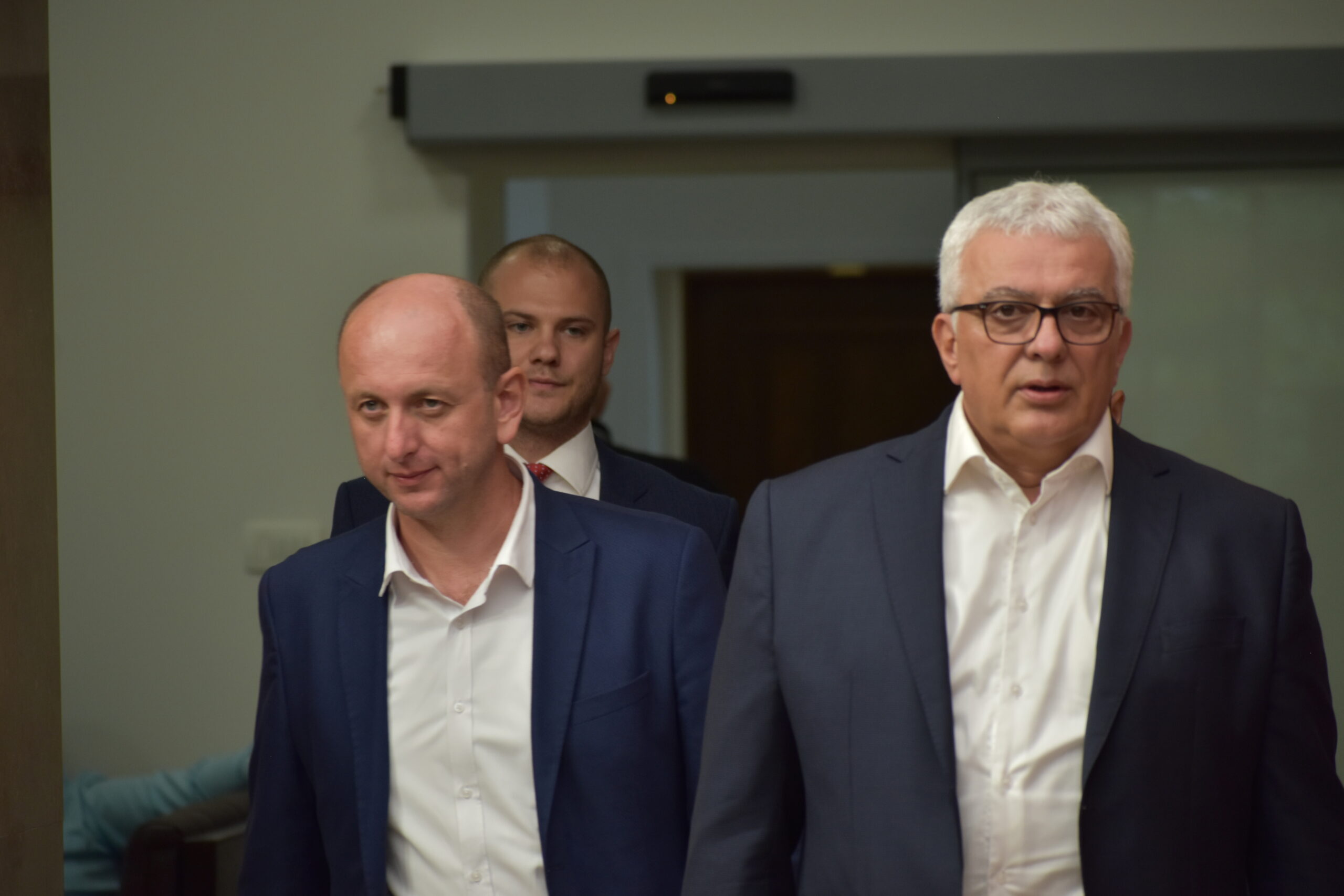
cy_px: 448
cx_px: 672
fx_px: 9520
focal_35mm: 255
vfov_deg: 5.4
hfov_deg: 8.1
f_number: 5
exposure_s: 1/250
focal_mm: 170
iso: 450
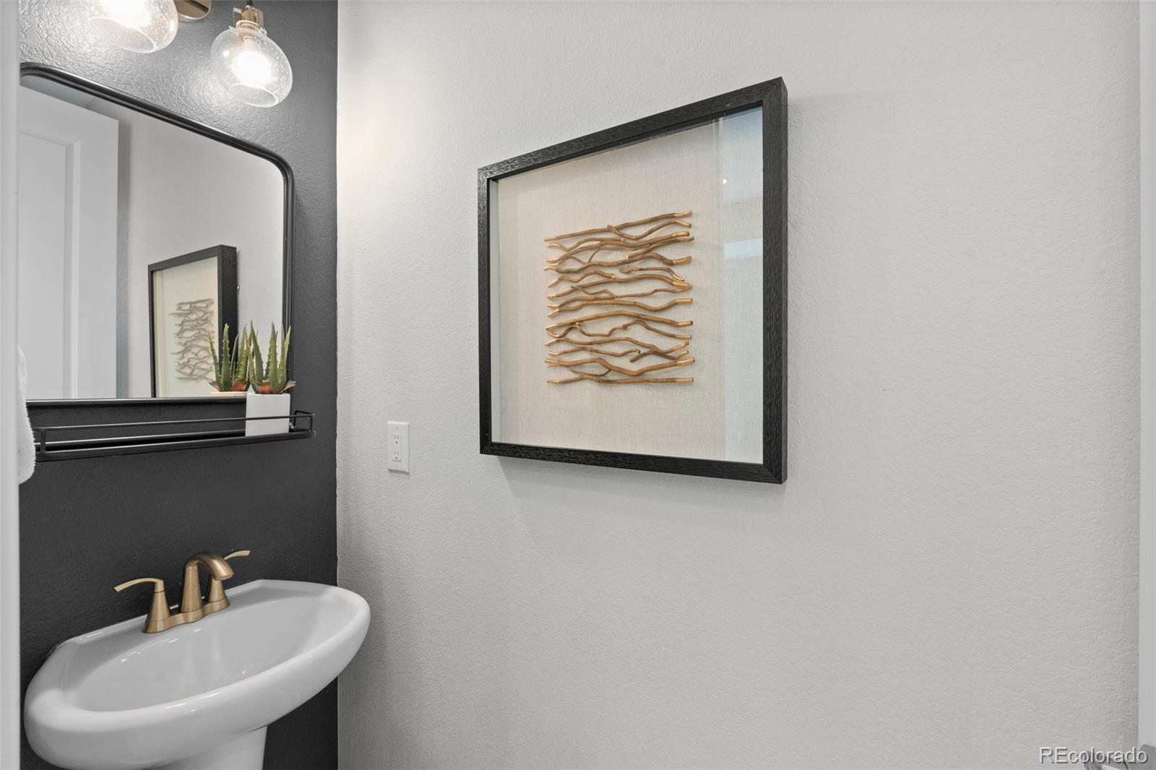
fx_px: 514
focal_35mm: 16
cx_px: 578
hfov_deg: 96.7
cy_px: 385
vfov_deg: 73.7
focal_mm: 16
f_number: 9
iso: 640
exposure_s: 1/13
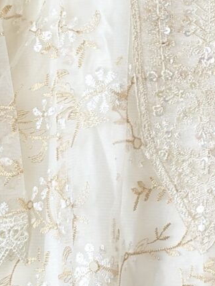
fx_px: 1191
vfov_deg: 13.7
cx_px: 430
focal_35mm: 144
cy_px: 80
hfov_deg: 9.6
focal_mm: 6.81
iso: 62
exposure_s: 1/156
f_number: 1.85
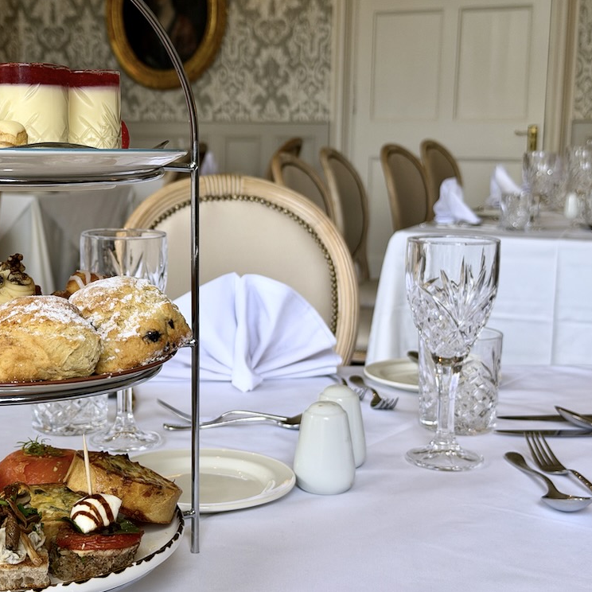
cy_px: 296
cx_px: 212
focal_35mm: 57
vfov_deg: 30.0
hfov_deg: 29.9
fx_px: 1103
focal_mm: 6.76
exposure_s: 1/100
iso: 64
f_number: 1.78
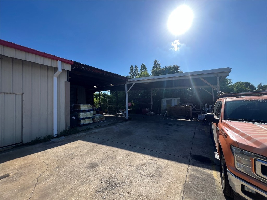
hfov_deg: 106.2
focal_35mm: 13
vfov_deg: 89.9
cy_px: 100
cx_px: 134
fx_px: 100
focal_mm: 1.57
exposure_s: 1/657
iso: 32
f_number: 1.8
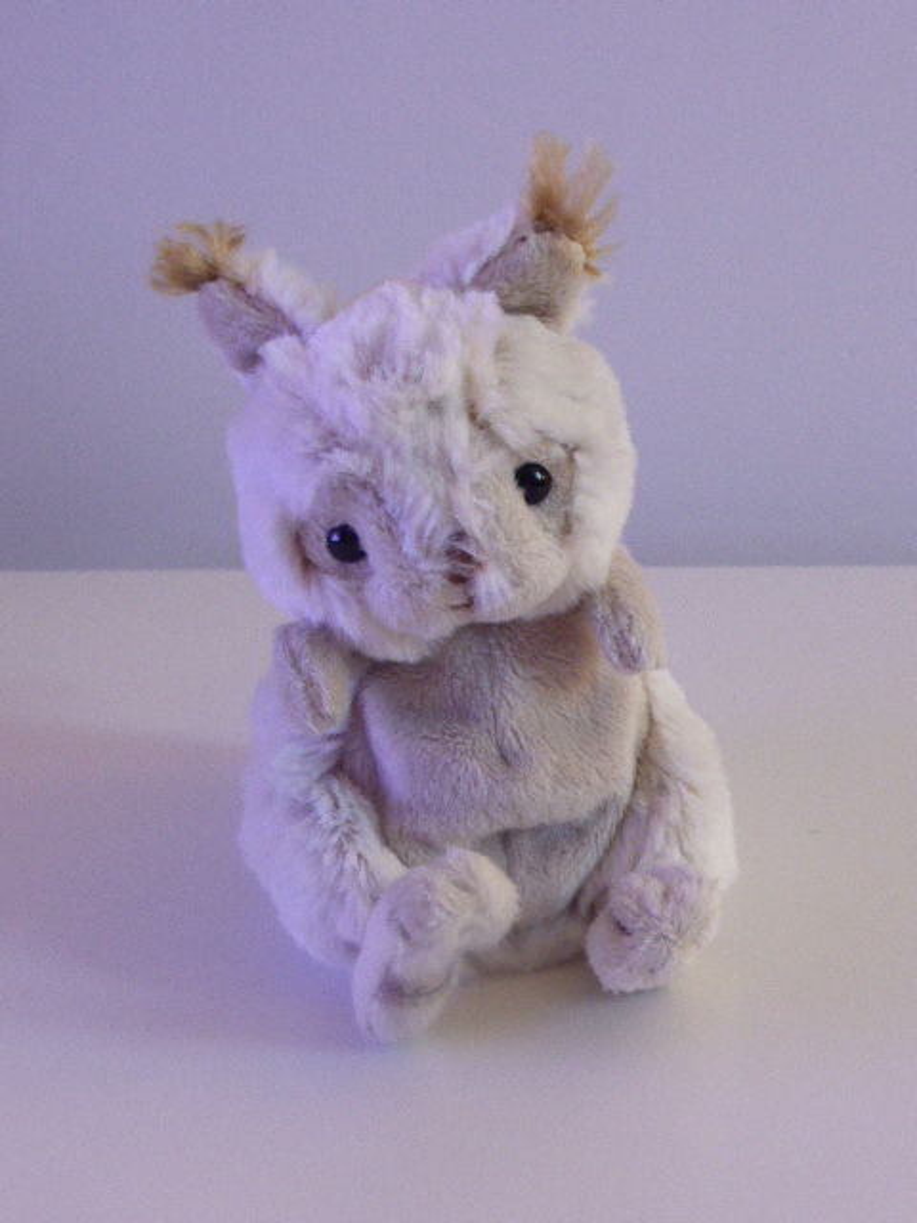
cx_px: 458
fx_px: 1625
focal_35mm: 46
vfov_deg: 41.2
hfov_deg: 31.5
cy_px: 612
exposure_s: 1/6
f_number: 4.1
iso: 400
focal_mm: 7.9
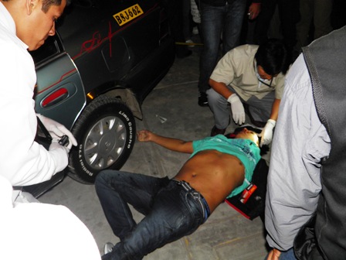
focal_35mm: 28
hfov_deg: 63.4
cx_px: 173
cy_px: 130
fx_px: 280
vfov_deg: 49.7
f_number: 2.8
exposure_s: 1/30
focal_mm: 4.9
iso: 100
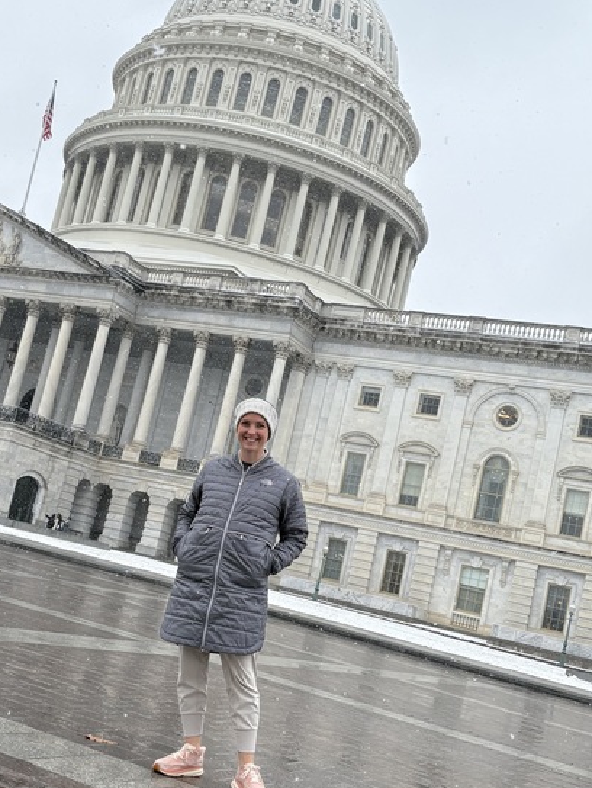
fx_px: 1116
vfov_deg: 38.9
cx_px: 247
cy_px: 415
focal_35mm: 49
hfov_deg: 29.7
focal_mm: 5.96
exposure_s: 1/1667
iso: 50
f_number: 1.6
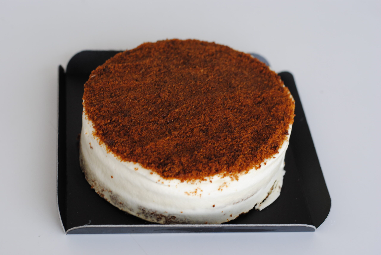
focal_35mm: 75
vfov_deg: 18.2
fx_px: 795
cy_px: 128
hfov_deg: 27.0
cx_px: 190
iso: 200
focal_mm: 50
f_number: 3.5
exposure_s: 1/50
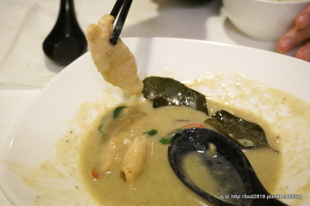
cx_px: 155
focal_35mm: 51
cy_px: 103
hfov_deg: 38.9
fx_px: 439
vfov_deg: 26.4
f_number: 5
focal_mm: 34
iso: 2500
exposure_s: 1/60
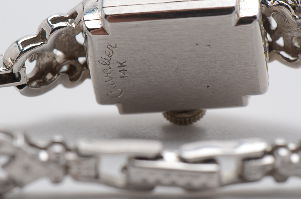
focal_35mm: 128
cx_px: 150
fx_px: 1064
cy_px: 100
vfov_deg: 10.7
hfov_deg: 16.1
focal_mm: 85
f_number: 18
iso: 200
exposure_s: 1/125
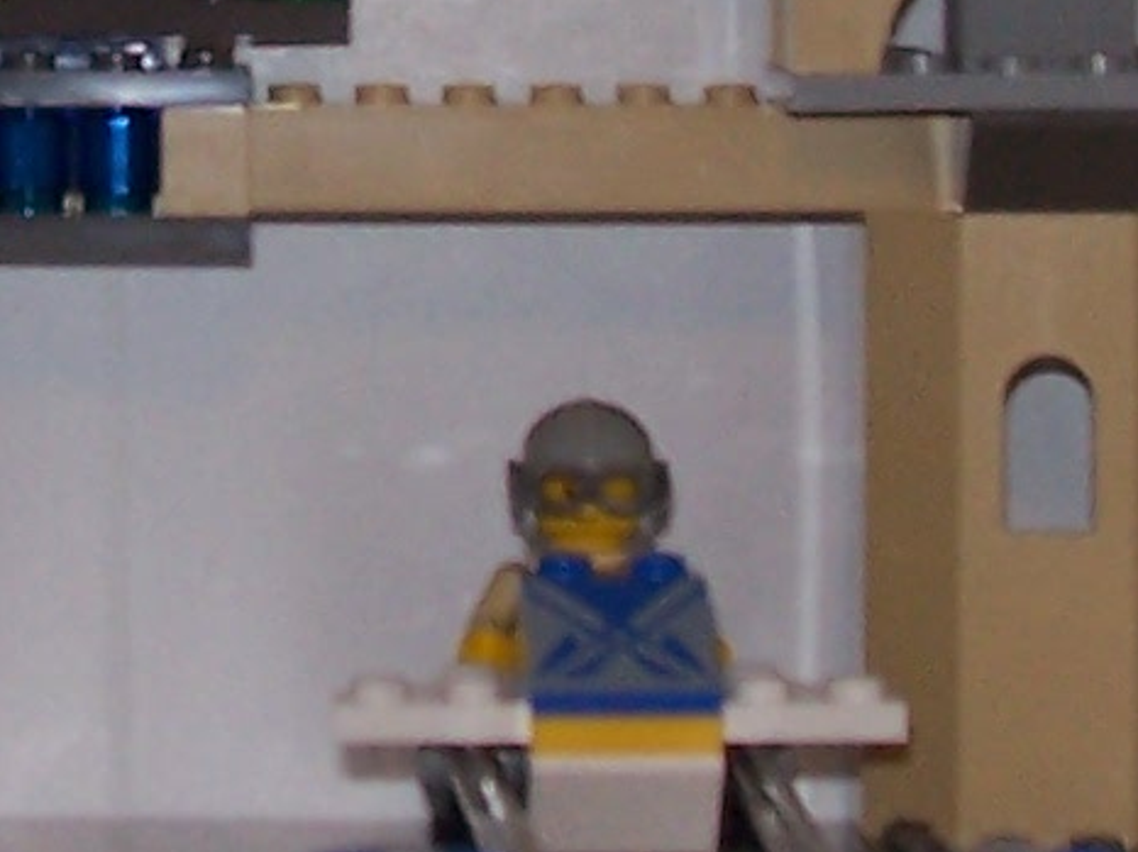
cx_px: -24
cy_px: -210
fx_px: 6177
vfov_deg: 7.8
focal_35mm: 188
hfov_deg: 10.4
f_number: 2.7
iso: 80
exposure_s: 1/60
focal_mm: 5.6
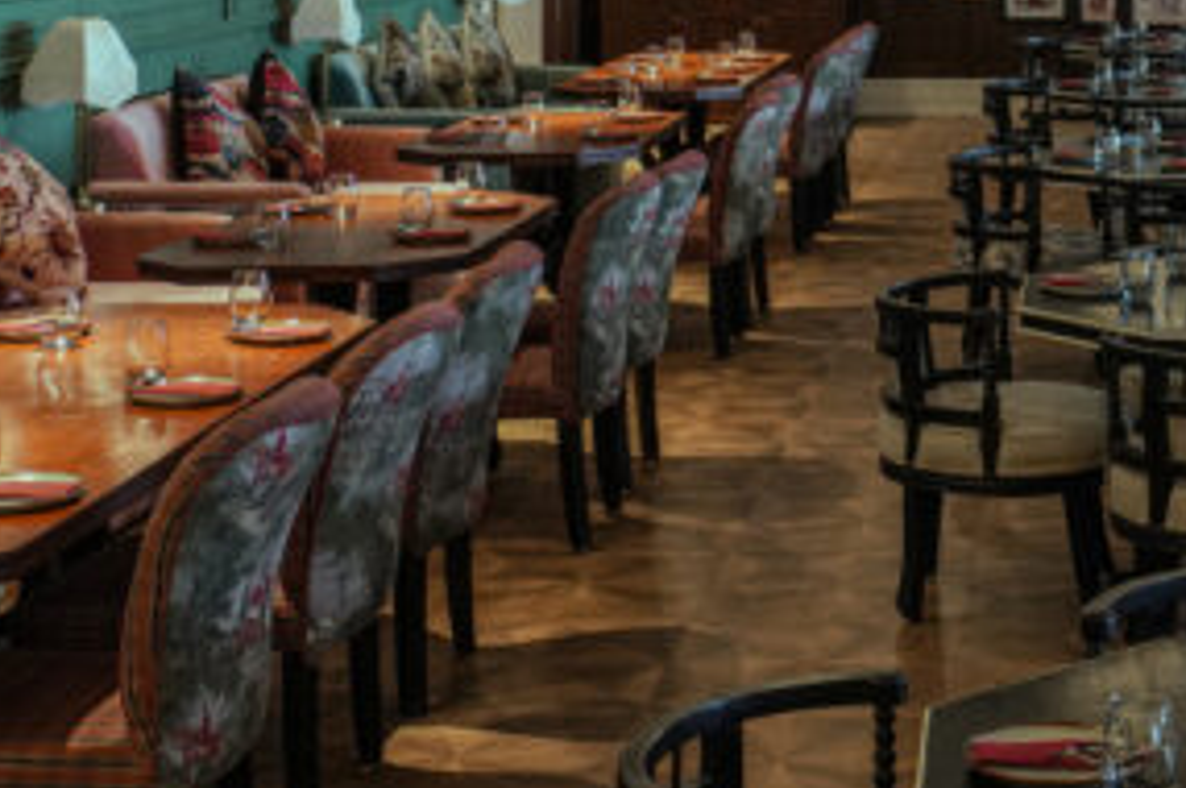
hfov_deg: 25.2
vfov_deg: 16.7
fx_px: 2567
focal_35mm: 78
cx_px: 1062
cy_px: -145
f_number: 4
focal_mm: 29
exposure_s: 1/60
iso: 1250
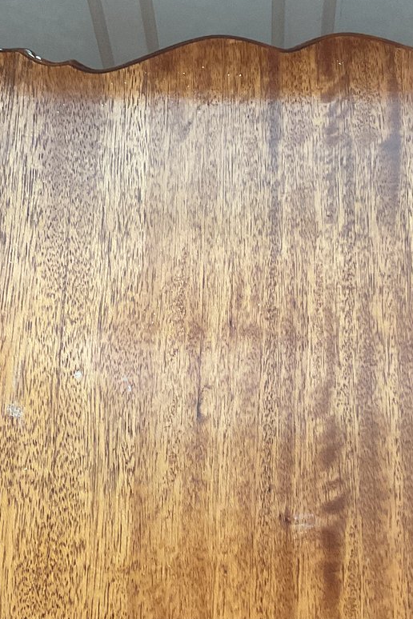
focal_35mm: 59
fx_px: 1015
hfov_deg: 23.0
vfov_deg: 33.8
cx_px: 241
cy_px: 371
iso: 125
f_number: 1.8
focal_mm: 3
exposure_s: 1/60
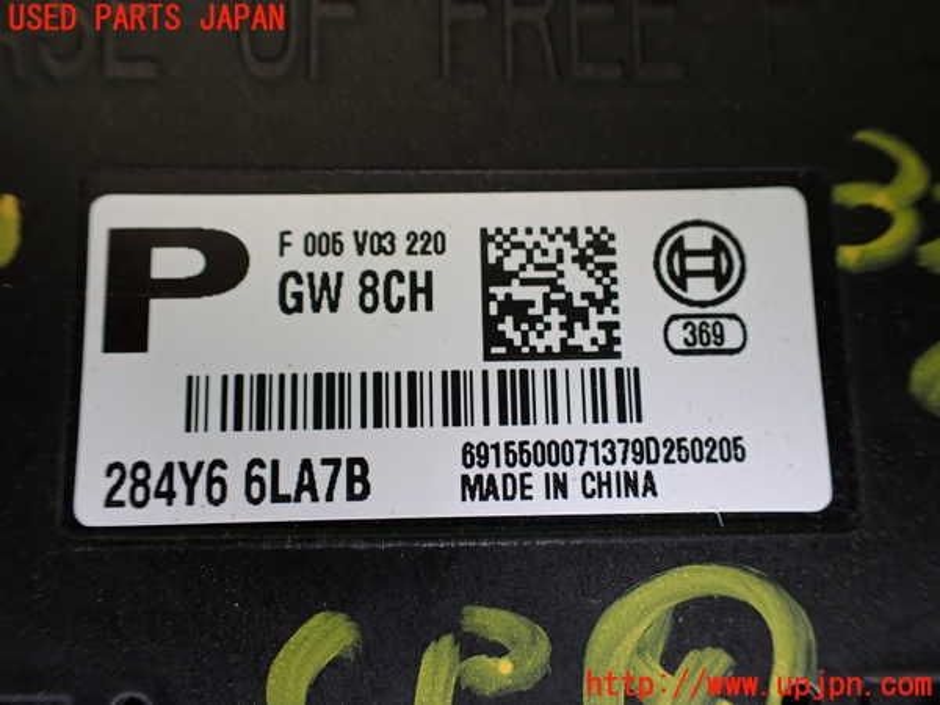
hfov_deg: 60.0
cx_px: 470
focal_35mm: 30
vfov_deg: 46.8
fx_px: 815
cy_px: 352
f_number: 2.3
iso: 200
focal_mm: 5.4
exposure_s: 1/125
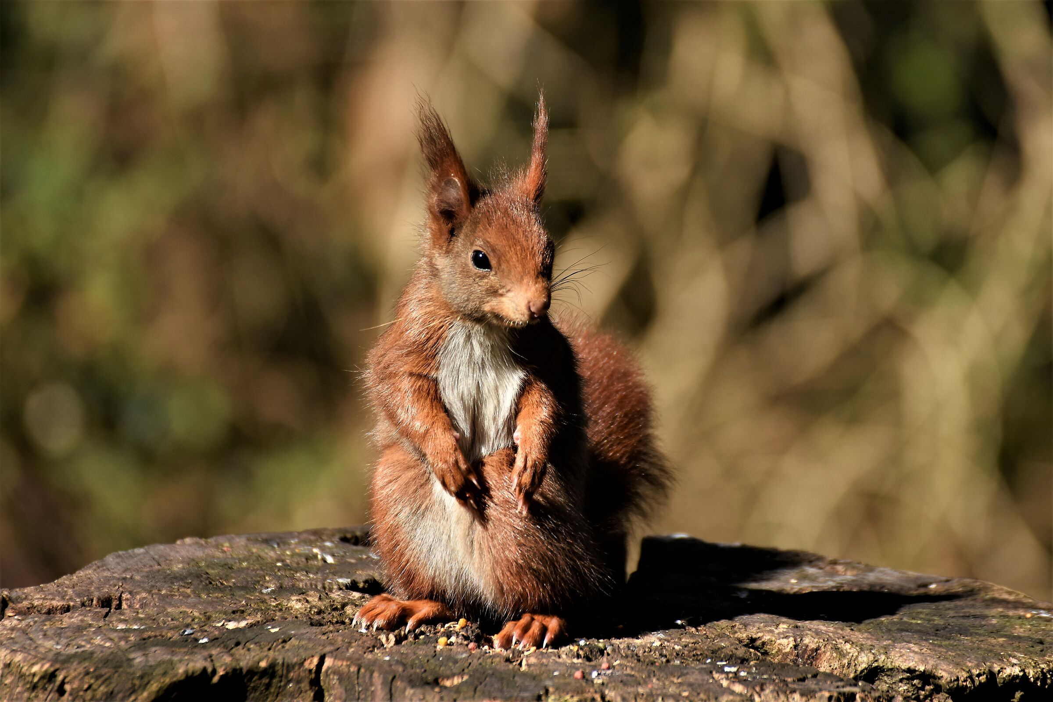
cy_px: 351
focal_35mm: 345
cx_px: 526
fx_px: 10090
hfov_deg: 6.0
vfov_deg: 4.0
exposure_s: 1/1000
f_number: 5.6
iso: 360
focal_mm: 230
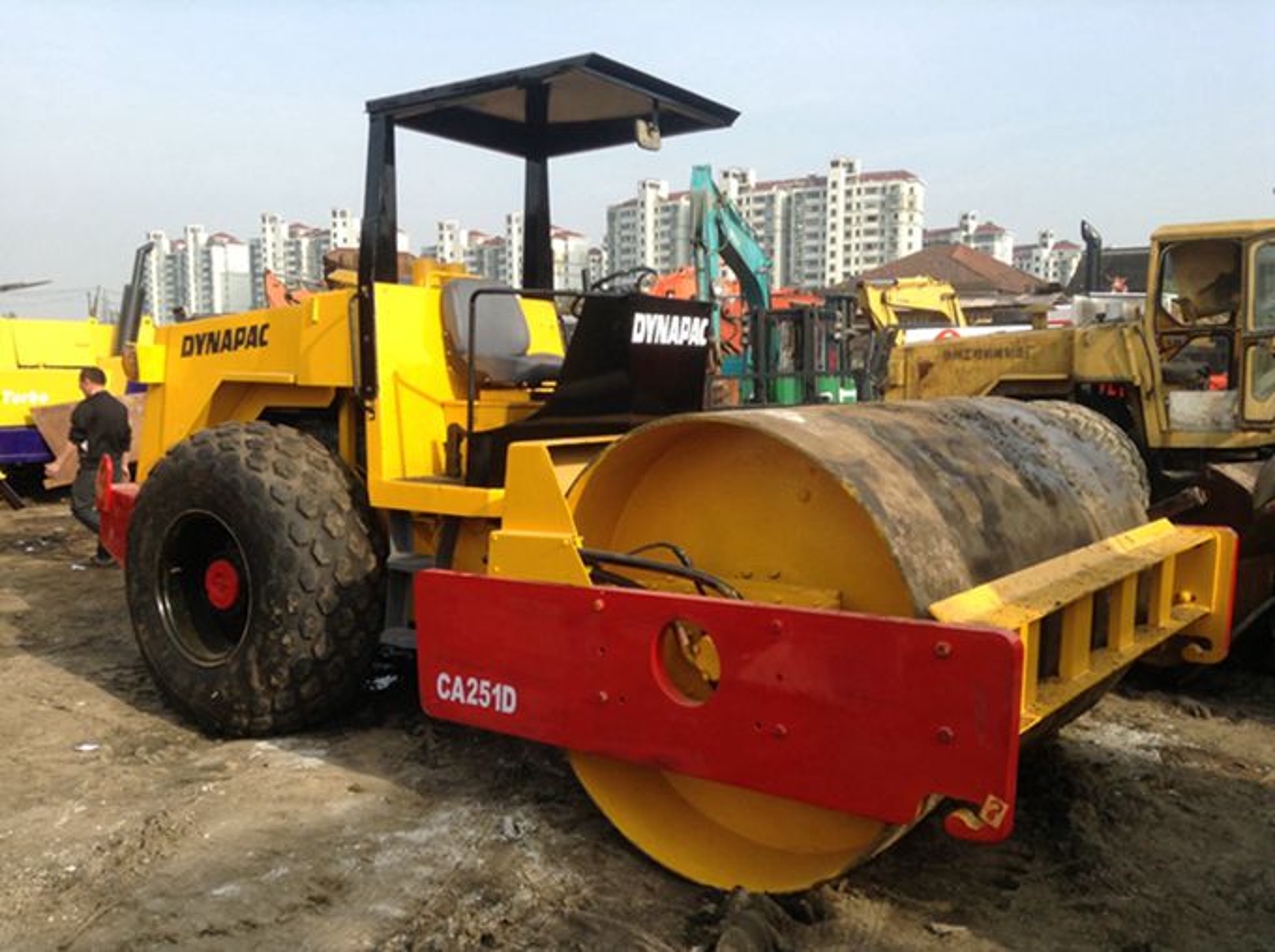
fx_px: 1214
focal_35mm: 33
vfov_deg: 42.8
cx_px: 638
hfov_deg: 55.4
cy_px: 476
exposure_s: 1/562
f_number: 2.4
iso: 32
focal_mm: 3.3
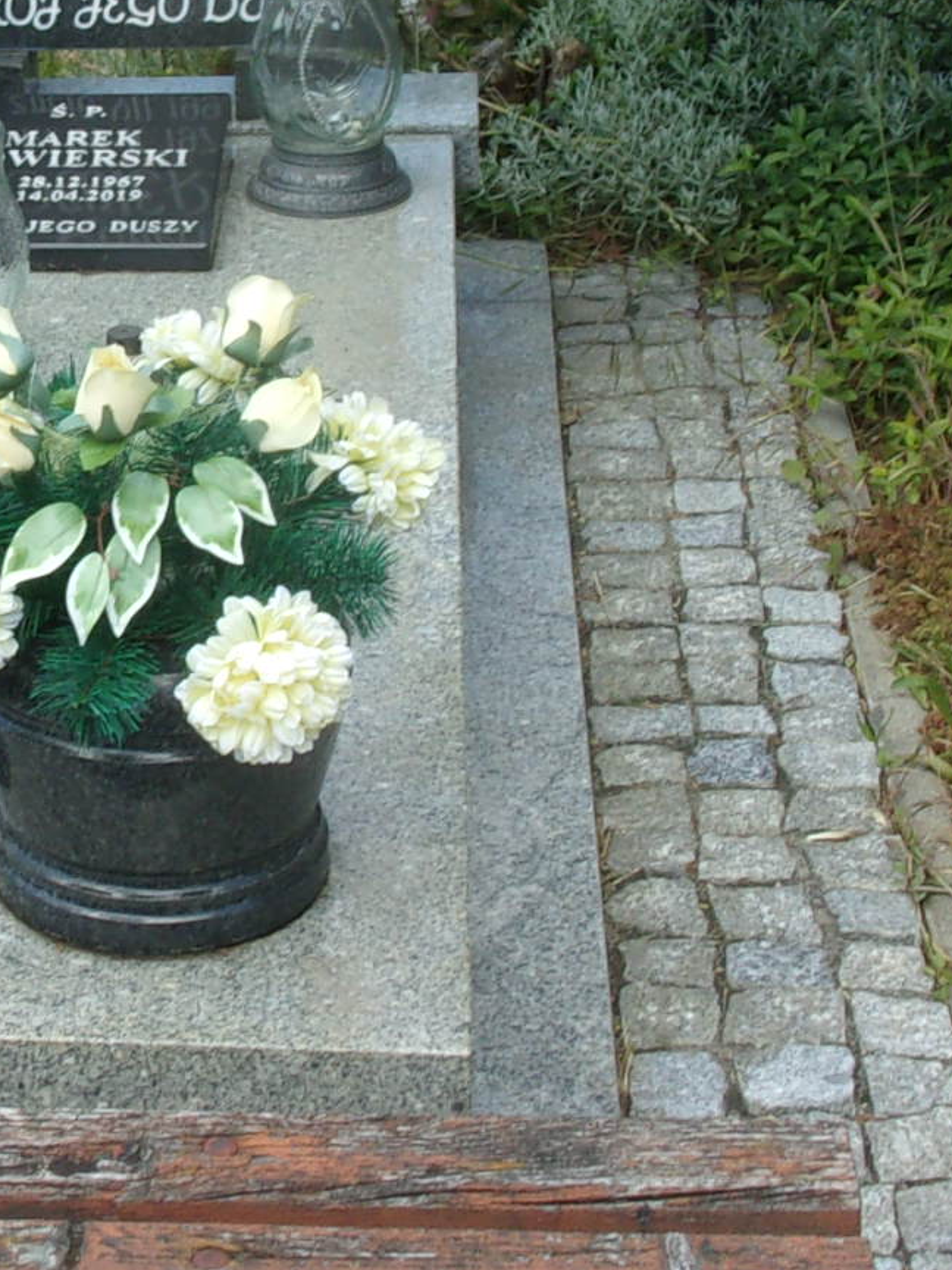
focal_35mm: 84
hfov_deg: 17.2
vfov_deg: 23.2
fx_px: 3080
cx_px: 9
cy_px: 397
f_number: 10.8
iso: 80
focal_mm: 5.1
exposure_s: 1/34
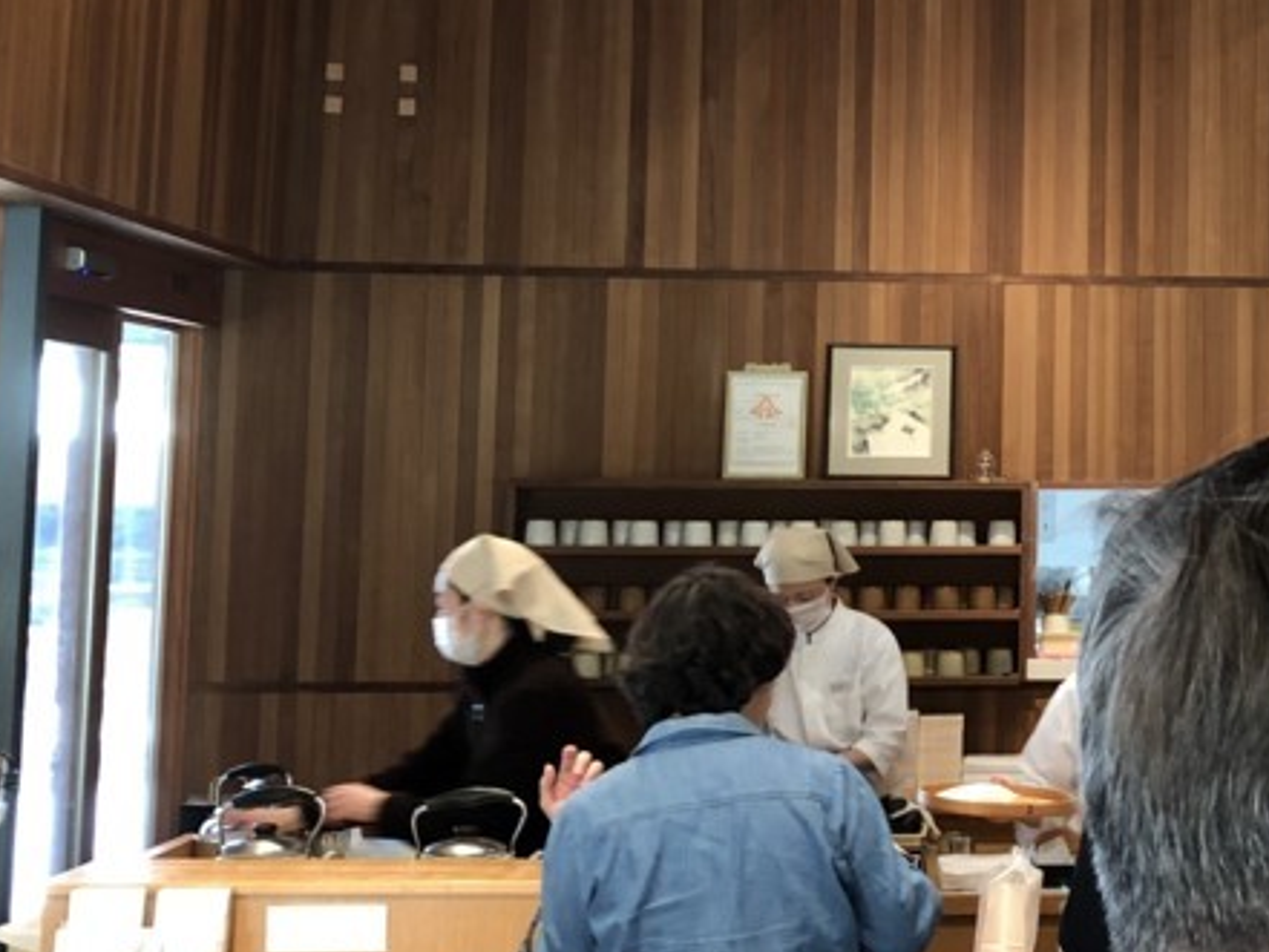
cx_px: 1174
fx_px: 2384
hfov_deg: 28.5
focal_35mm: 65
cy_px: 293
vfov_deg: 22.5
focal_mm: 3.99
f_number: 1.8
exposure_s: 1/17
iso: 50
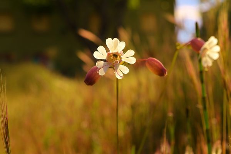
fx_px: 385
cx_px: 116
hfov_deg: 33.4
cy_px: 77
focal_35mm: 60
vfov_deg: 22.6
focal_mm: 40
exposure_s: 1/100
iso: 100
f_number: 10
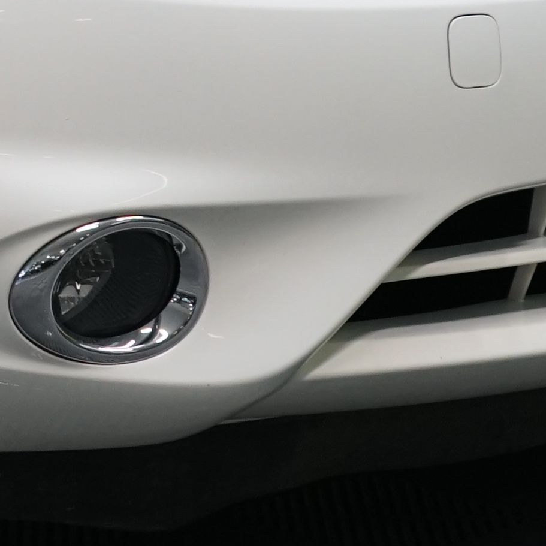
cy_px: -254
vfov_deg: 7.3
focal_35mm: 235
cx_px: -436
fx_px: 4194
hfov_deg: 7.2
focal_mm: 42
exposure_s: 1/30
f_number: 4.5
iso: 800
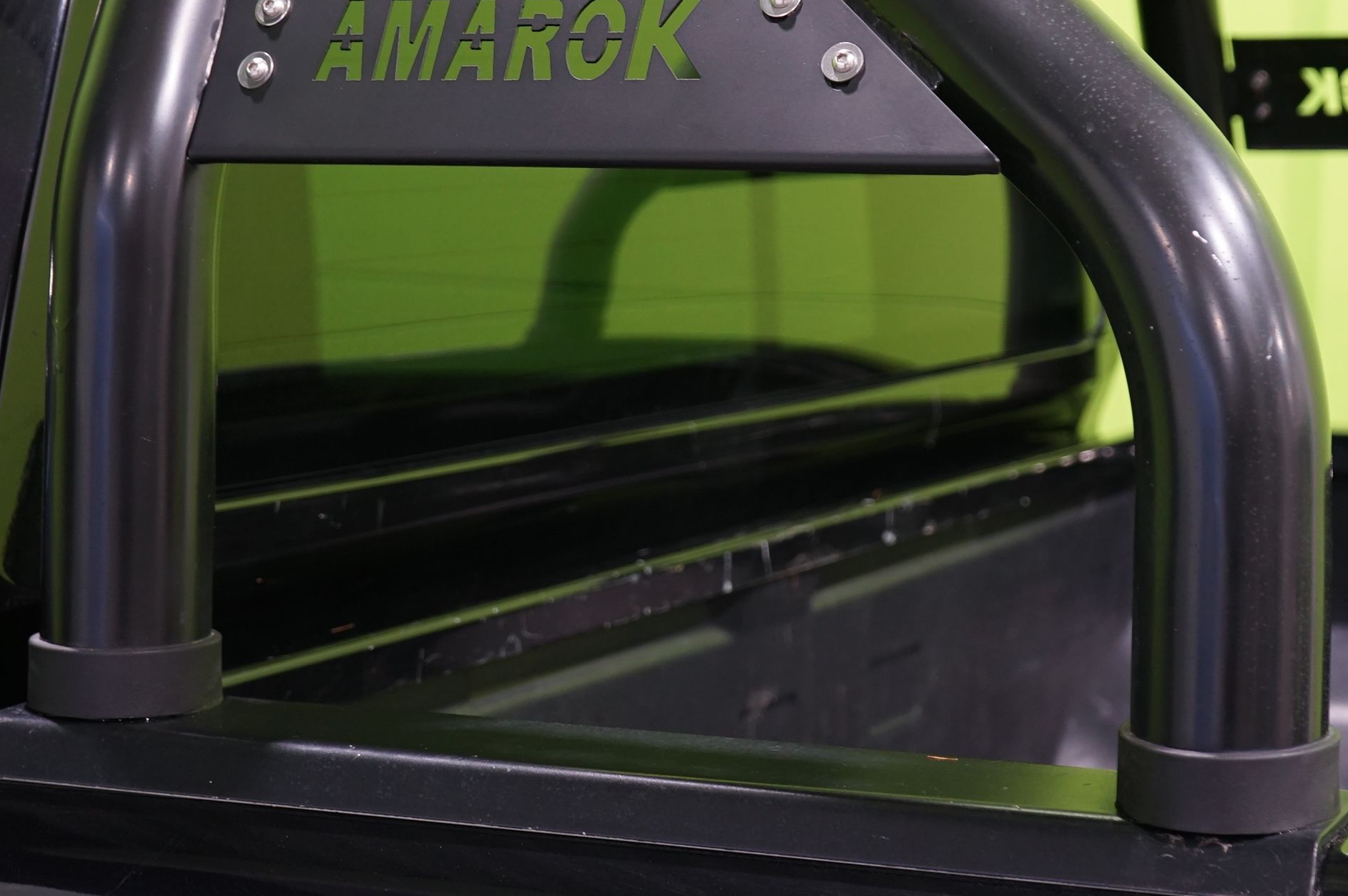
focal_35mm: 83
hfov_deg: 24.5
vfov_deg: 16.3
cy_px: 192
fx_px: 3105
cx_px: 777
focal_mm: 52
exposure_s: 1/15
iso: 800
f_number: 5
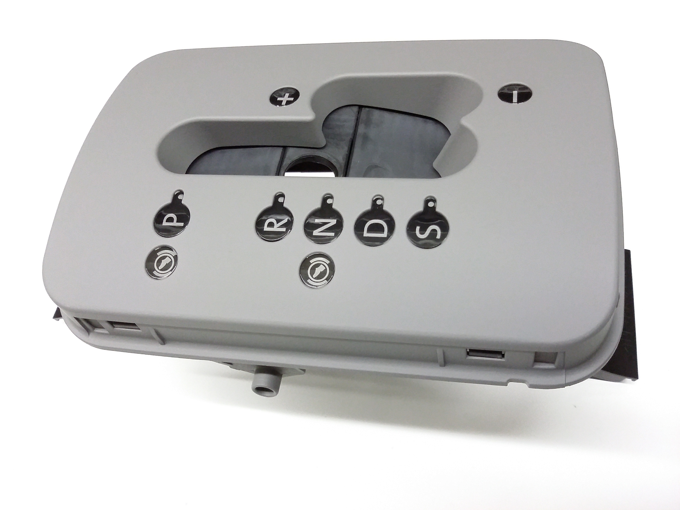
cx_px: 340
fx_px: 629
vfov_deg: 44.2
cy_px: 255
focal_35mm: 32
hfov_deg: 56.8
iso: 320
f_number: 2.4
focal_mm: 3.4
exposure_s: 1/15
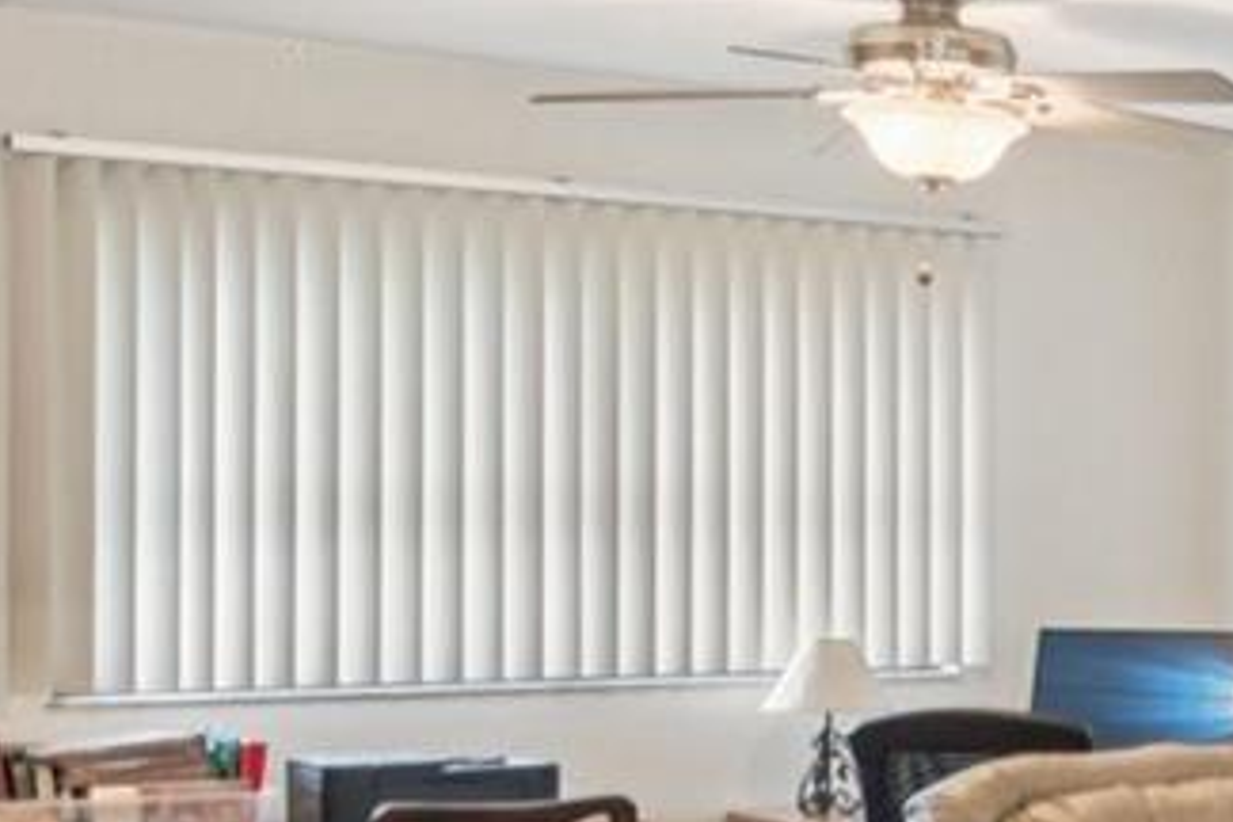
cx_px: 2127
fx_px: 2877
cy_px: 605
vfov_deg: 16.2
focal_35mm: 84
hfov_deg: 19.2
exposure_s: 1/4
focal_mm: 17
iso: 400
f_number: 8
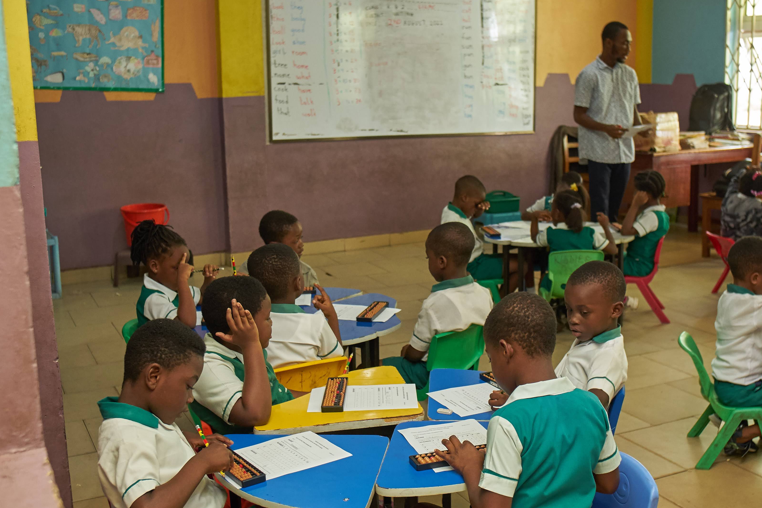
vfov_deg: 31.9
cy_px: 262
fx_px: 889
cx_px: 420
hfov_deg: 46.3
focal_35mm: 42
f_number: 2.8
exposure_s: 1/160
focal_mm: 23
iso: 800
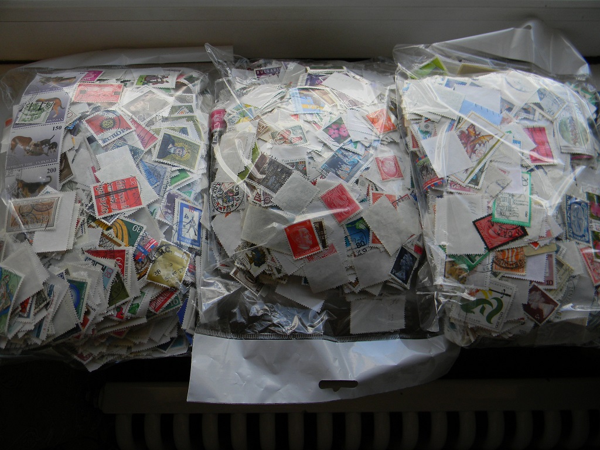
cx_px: 300
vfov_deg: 49.7
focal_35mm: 28
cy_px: 225
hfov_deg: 63.4
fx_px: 485
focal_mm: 5
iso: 80
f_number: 3.5
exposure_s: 1/147
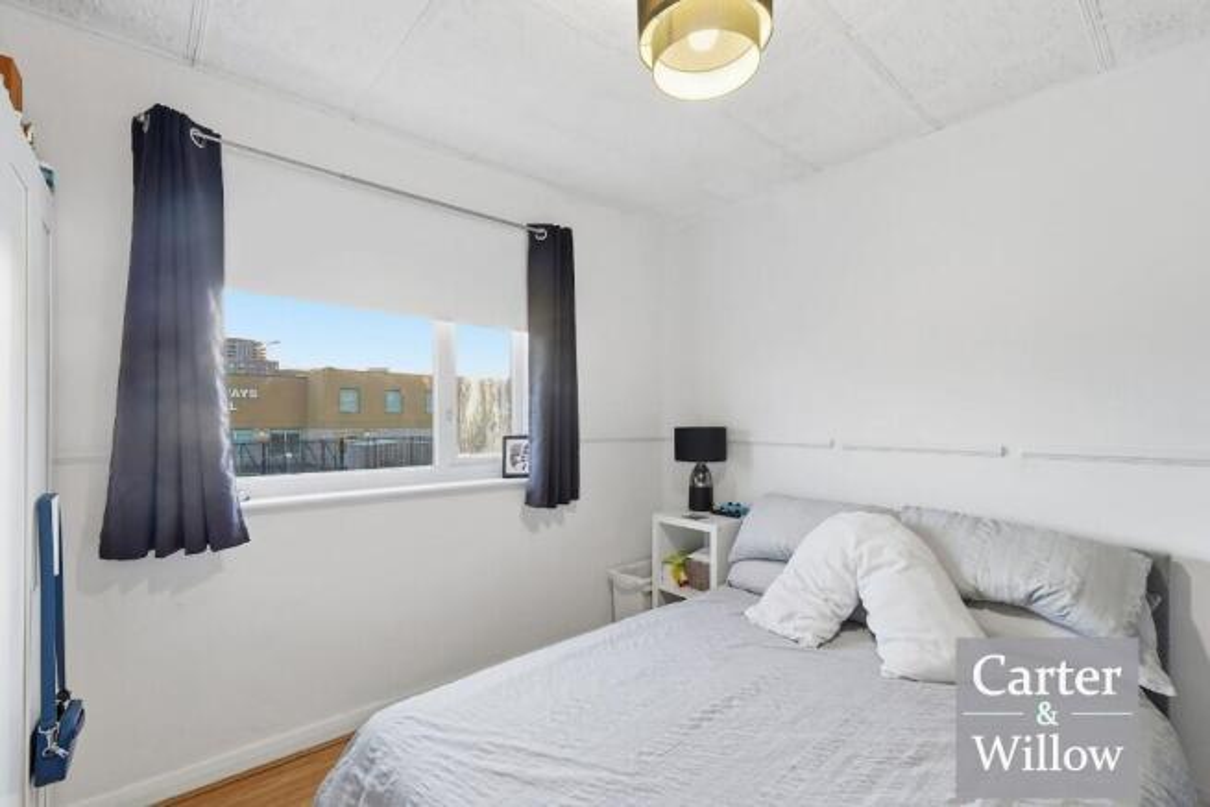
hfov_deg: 104.2
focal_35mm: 14
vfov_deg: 81.2
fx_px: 471
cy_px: 404
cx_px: 605
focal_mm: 14
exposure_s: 1/40
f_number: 11
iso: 1600
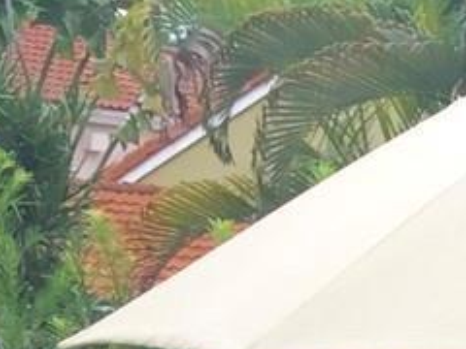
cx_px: 1340
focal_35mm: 193
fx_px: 2598
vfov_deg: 7.2
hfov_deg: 8.7
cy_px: 851
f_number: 2.2
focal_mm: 4.15
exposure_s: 1/599
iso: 32
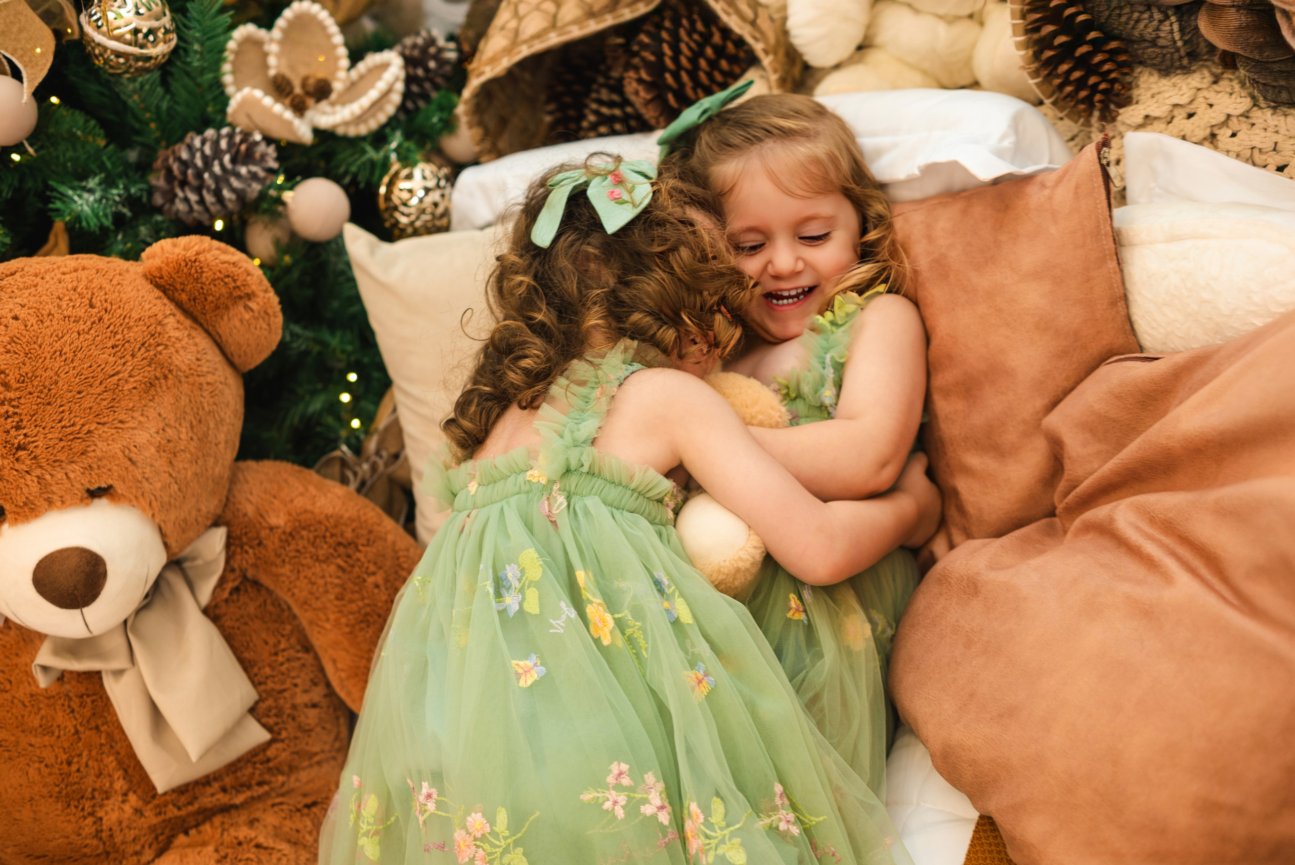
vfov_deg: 27.0
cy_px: 432
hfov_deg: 39.6
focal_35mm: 50
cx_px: 648
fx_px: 1799
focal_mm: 50
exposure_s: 1/200
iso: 250
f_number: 3.2
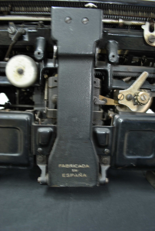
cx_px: 78
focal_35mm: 27
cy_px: 116
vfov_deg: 67.3
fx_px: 174
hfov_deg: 48.1
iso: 200
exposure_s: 1/2
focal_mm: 18
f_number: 3.5
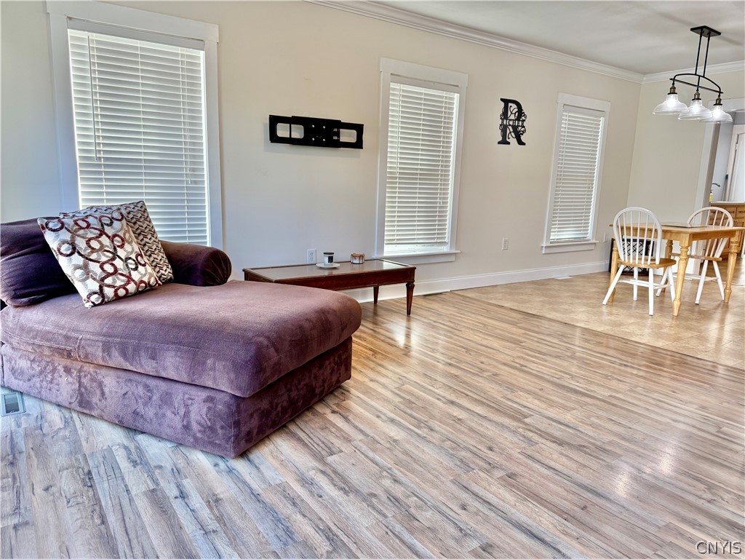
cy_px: 280
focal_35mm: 24
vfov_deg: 56.8
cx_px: 372
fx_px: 517
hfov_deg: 71.6
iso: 160
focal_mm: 6.76
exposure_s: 1/120
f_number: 1.78
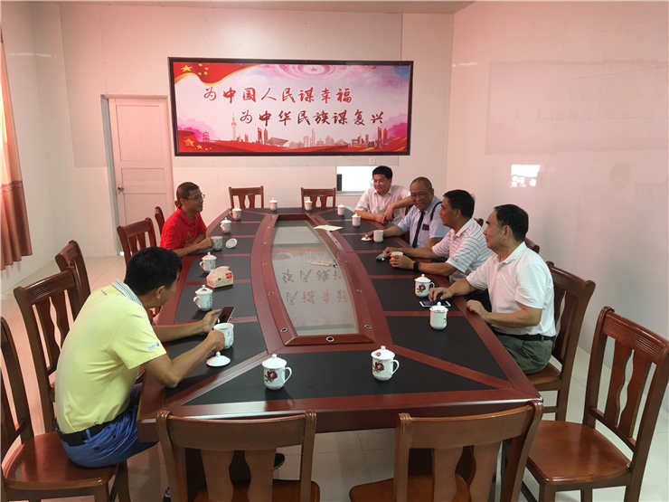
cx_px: 334
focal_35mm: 29
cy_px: 251
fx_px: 560
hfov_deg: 61.7
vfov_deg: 48.2
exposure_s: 1/17
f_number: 2.2
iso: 50
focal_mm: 4.15
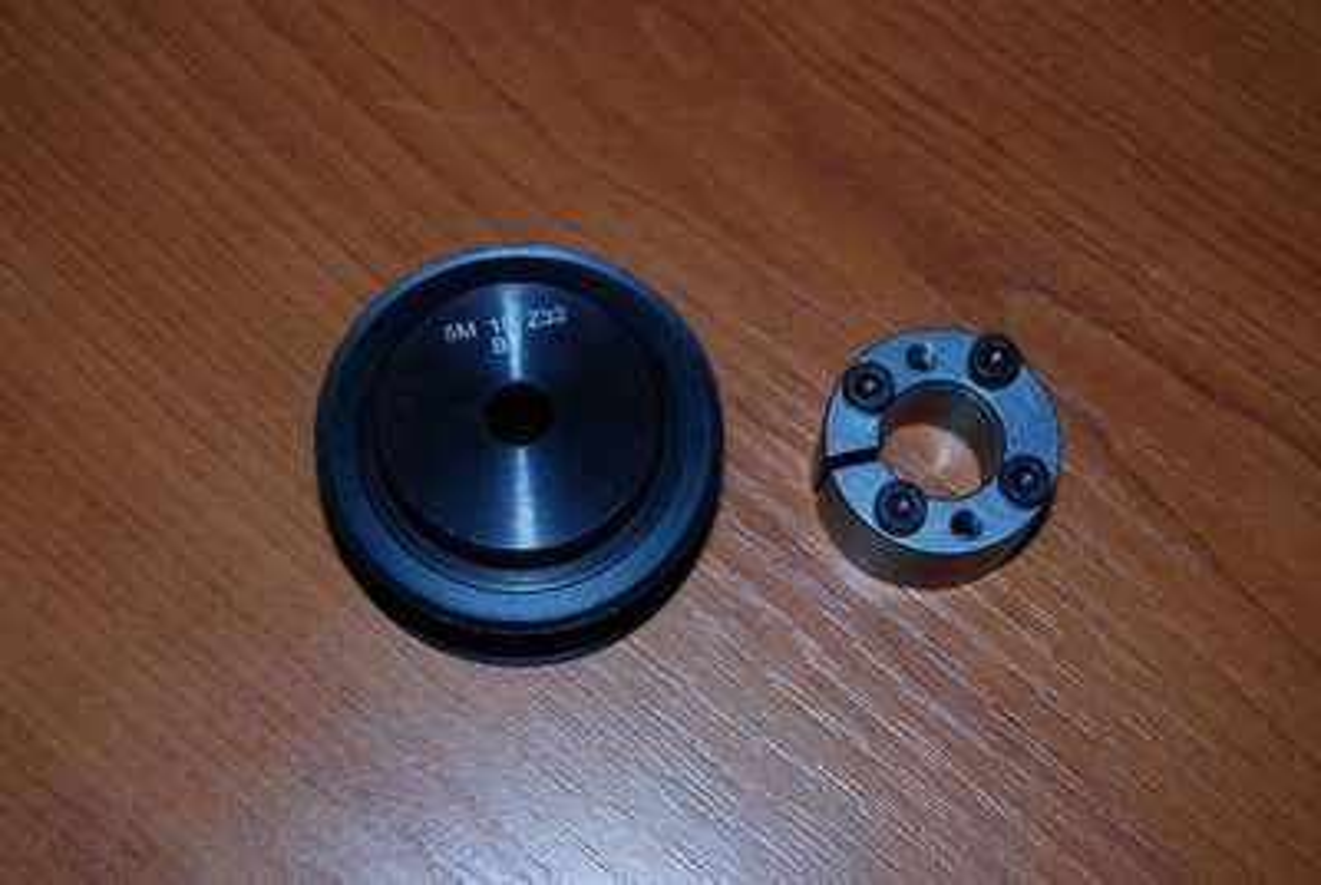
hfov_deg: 29.2
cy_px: 442
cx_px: 660
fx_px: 2536
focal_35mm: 69
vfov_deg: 19.8
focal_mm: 46
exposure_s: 1/60
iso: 320
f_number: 5.3
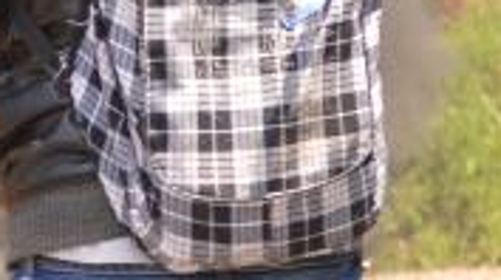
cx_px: -484
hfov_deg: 2.8
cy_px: -47
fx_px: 10255
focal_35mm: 773
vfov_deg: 1.6
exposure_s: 1/500
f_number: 5.6
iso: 400
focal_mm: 85
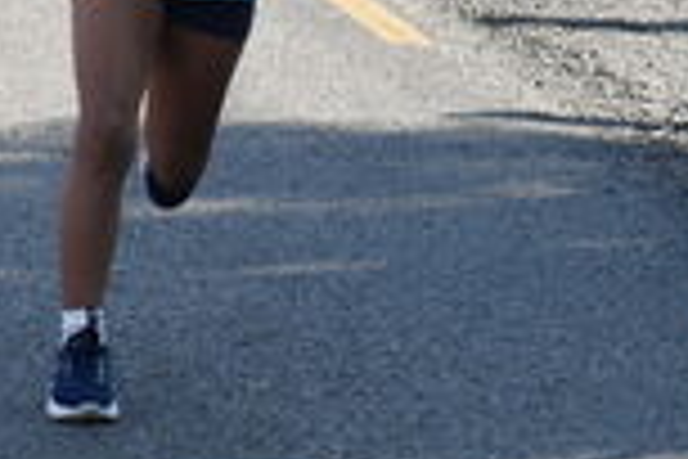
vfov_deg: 4.2
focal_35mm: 323
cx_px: 225
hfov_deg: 6.4
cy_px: -18
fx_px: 6172
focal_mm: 55
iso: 800
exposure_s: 1/800
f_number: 5.6
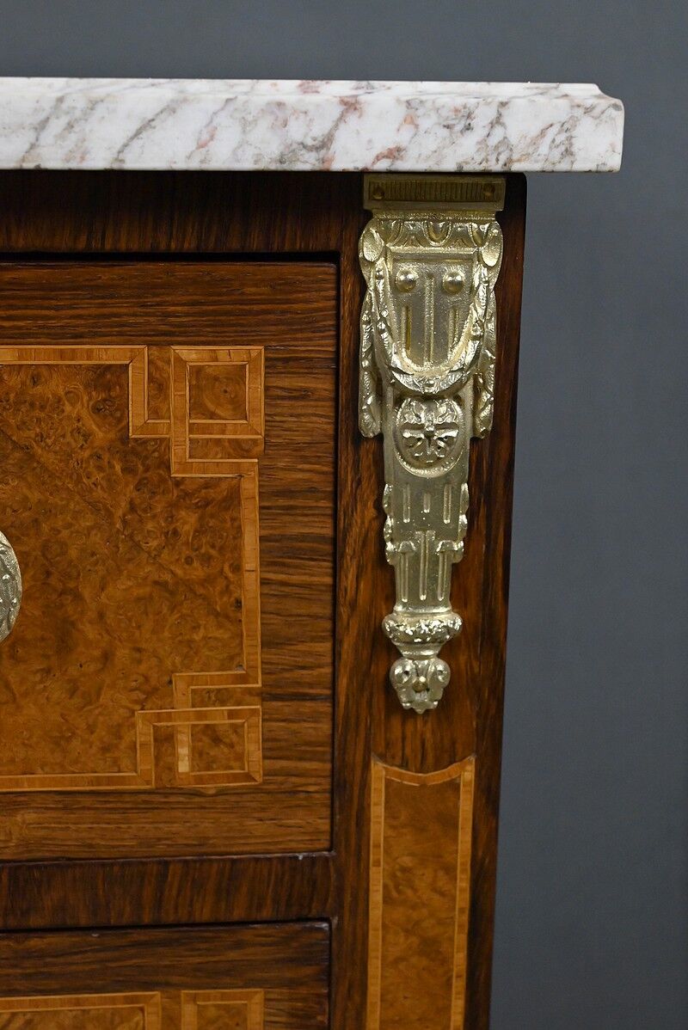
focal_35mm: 50
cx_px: 344
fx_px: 1432
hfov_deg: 27.0
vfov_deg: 39.6
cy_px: 515
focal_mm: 50
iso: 5000
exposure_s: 1/80
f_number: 9
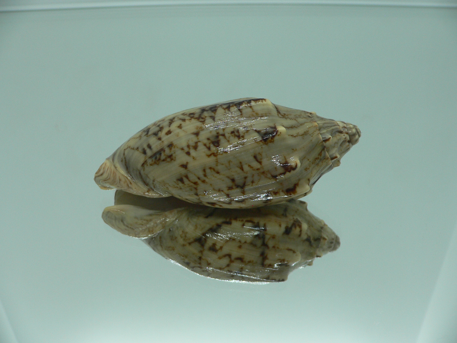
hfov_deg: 51.4
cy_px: 171
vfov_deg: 39.7
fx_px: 475
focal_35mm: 36
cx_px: 226
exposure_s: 1/60
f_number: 2.8
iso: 80
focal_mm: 4.6
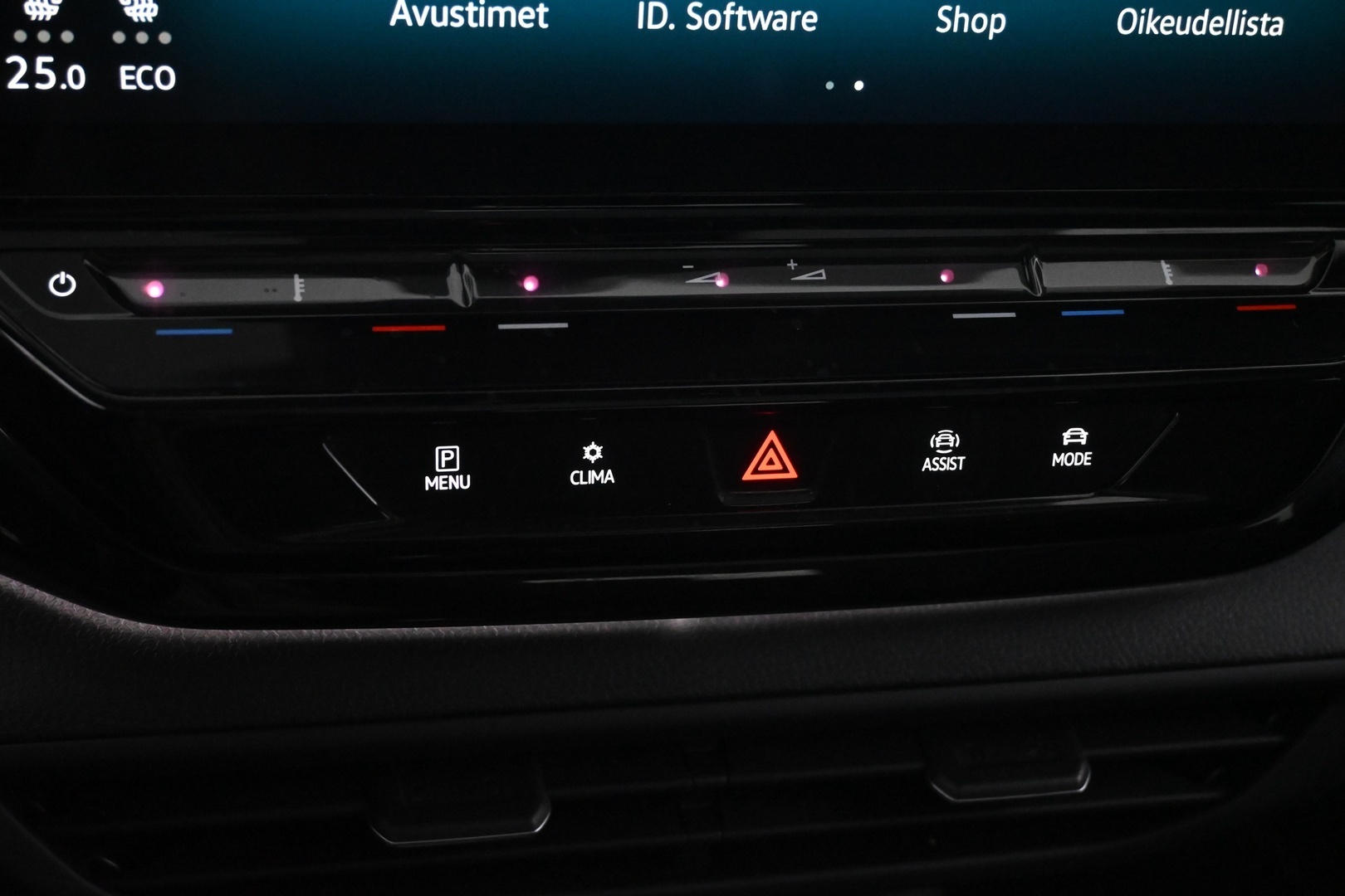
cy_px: 448
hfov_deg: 40.5
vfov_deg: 27.7
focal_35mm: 49
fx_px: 1821
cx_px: 672
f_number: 5
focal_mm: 32.5
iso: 6400
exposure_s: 1/50
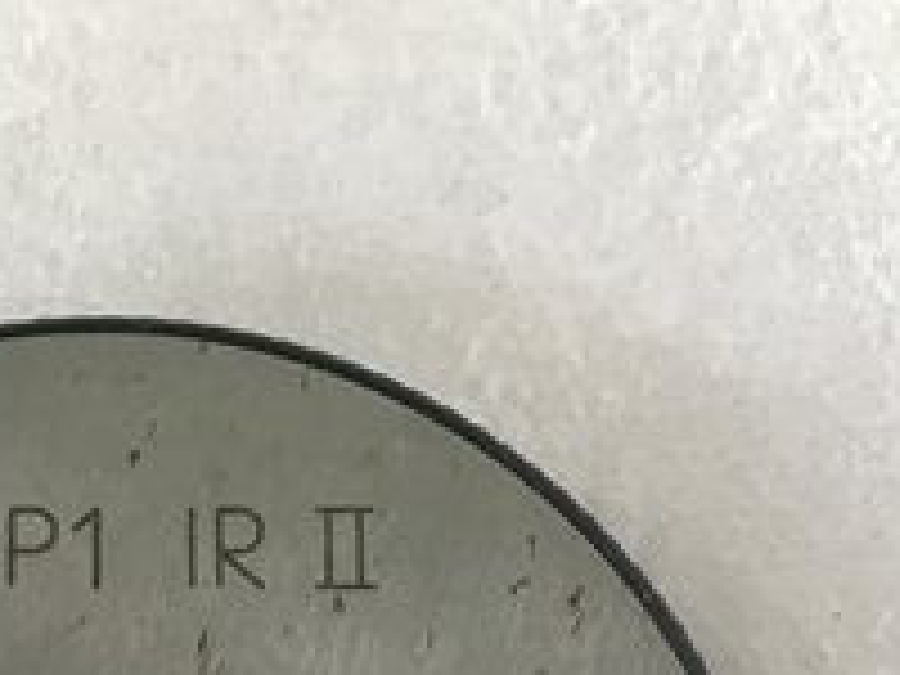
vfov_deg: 15.0
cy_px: 936
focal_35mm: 93
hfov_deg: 20.6
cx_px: 86
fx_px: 2418
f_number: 2.2
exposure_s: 1/30
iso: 50
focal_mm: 4.15
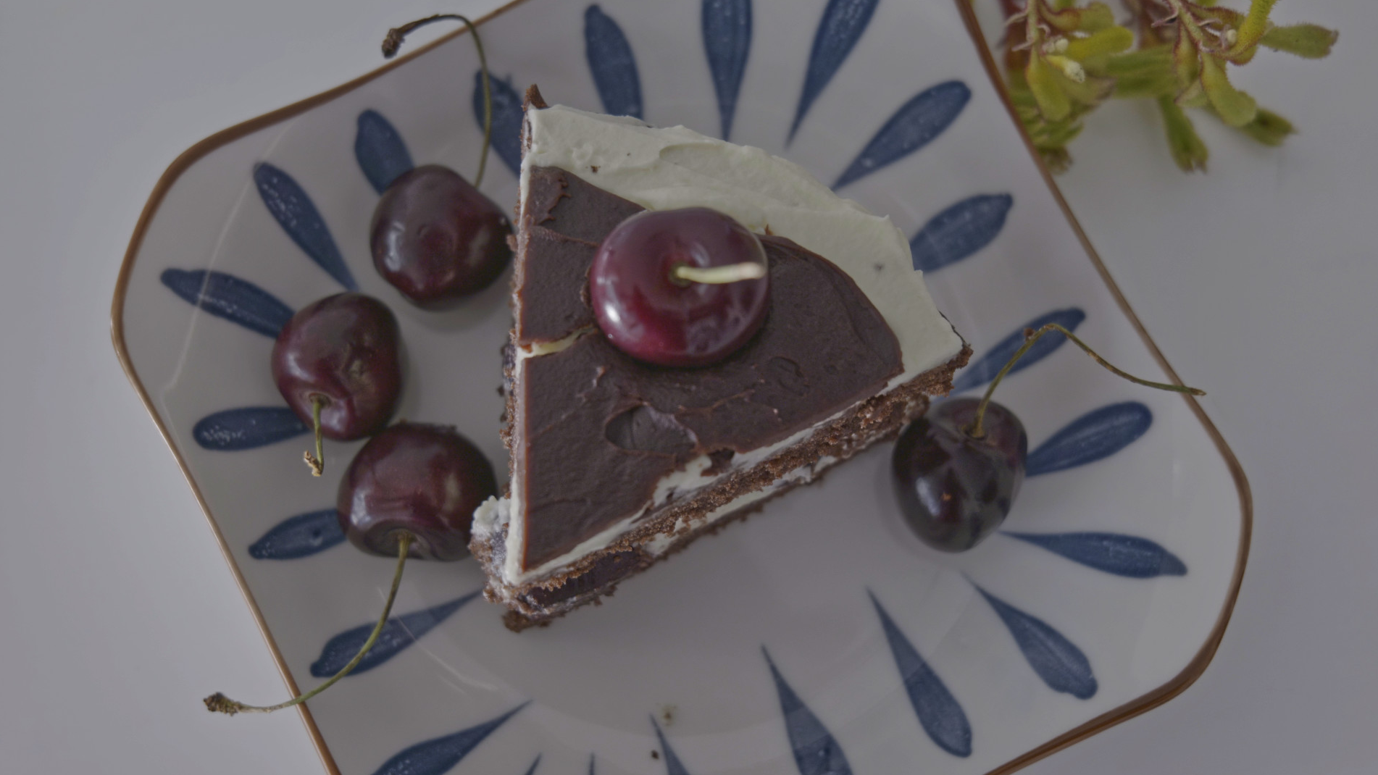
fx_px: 2010
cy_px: 321
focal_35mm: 55
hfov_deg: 37.8
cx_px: 688
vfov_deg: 21.8
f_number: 5.4
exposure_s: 1/100
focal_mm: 52
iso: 1250
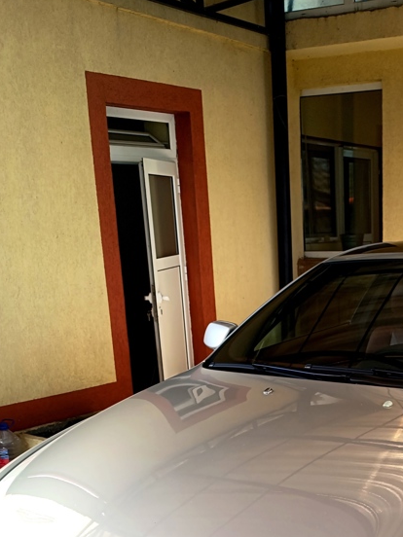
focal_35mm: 58
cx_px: 342
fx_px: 900
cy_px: 542
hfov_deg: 24.7
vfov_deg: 30.7
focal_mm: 6.14
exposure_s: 1/118
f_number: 1.65
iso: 50
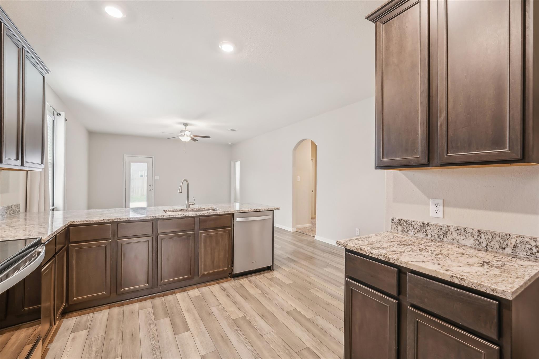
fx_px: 210
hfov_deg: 104.3
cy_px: 180
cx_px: 270
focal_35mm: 14
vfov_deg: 81.2
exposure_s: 1/13
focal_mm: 14
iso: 800
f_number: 8
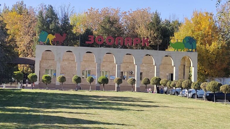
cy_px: 46
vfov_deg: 41.1
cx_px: 117
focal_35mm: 28
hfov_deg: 67.9
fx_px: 171
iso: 50
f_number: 1.89
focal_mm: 5.42
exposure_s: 1/709
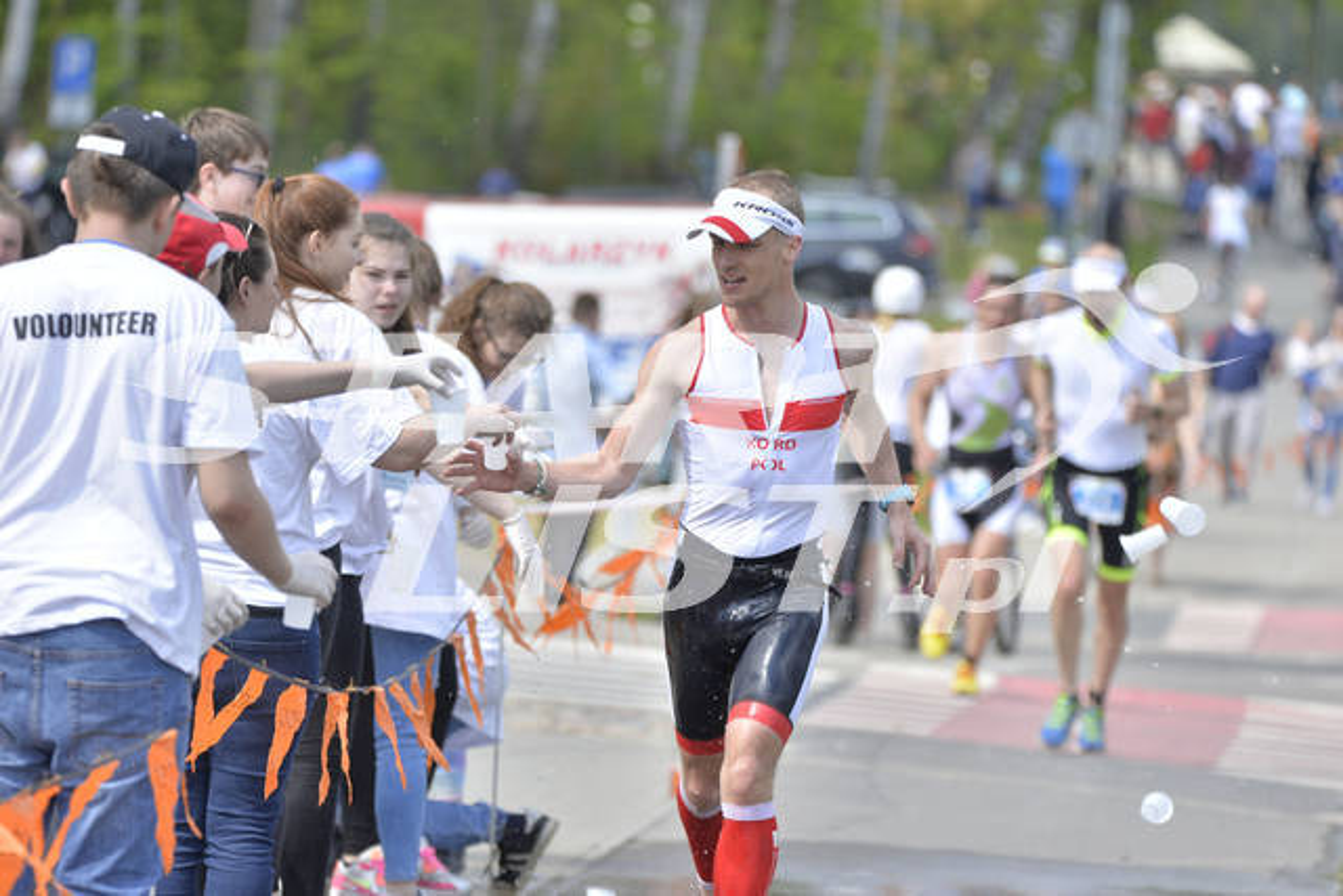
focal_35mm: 300
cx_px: 672
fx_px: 11193
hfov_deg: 6.9
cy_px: 448
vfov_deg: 4.6
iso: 400
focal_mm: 300
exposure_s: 1/1250
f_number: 6.3
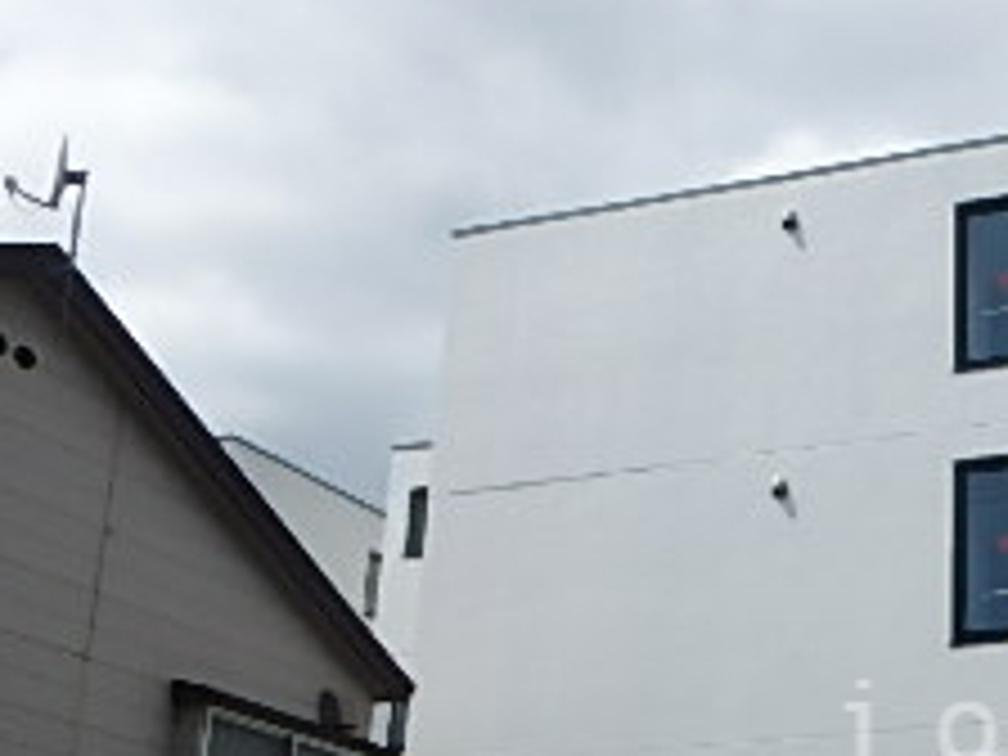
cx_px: 1143
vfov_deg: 23.5
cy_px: 734
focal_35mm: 60
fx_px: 1747
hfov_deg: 28.8
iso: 125
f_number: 6
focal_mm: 3.7
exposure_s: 1/640
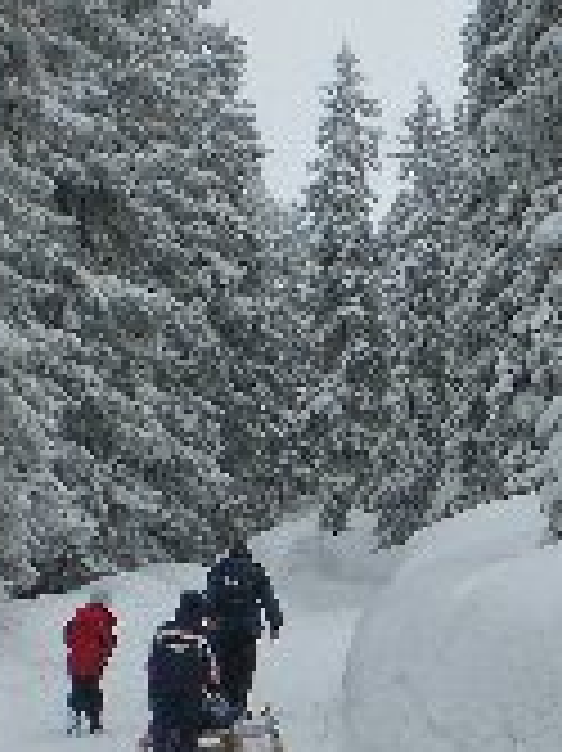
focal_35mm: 91
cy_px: 666
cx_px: 319
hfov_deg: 16.2
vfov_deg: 21.1
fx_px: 1972
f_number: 4.4
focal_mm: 6.3
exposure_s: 1/320
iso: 50
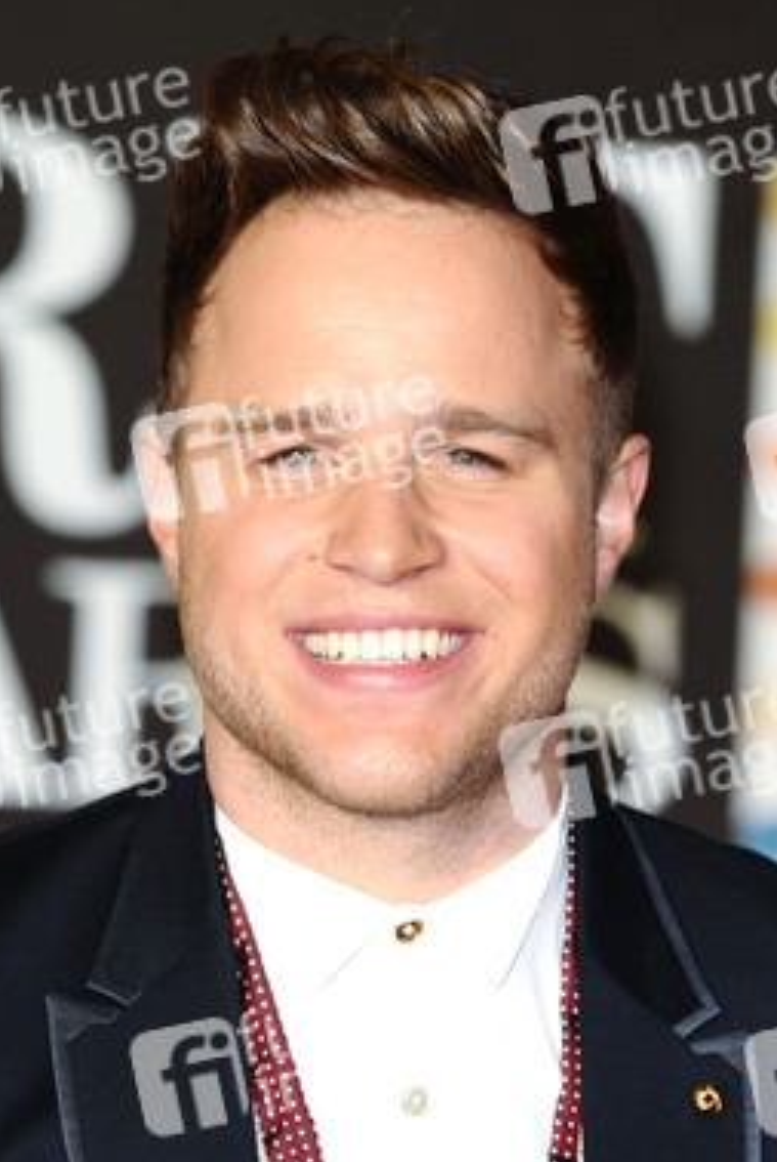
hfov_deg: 5.0
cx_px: 379
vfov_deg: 7.4
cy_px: 603
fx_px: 8960
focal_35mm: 278
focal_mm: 175
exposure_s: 1/160
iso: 320
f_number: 4.5
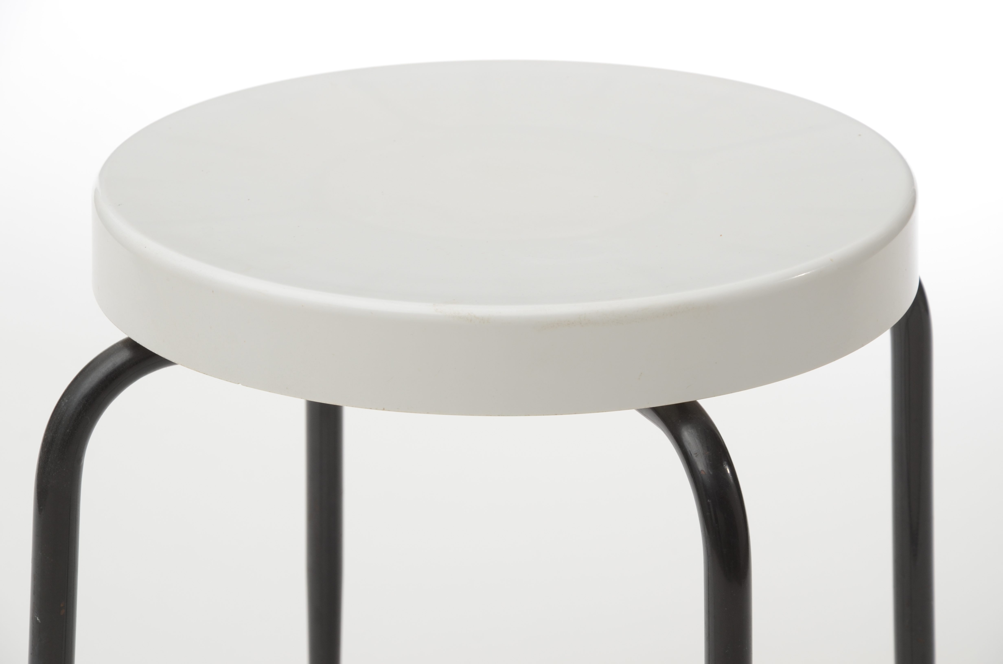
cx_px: 502
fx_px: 4379
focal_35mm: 158
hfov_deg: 13.1
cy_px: 332
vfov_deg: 8.7
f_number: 8
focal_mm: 105
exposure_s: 1/125
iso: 200
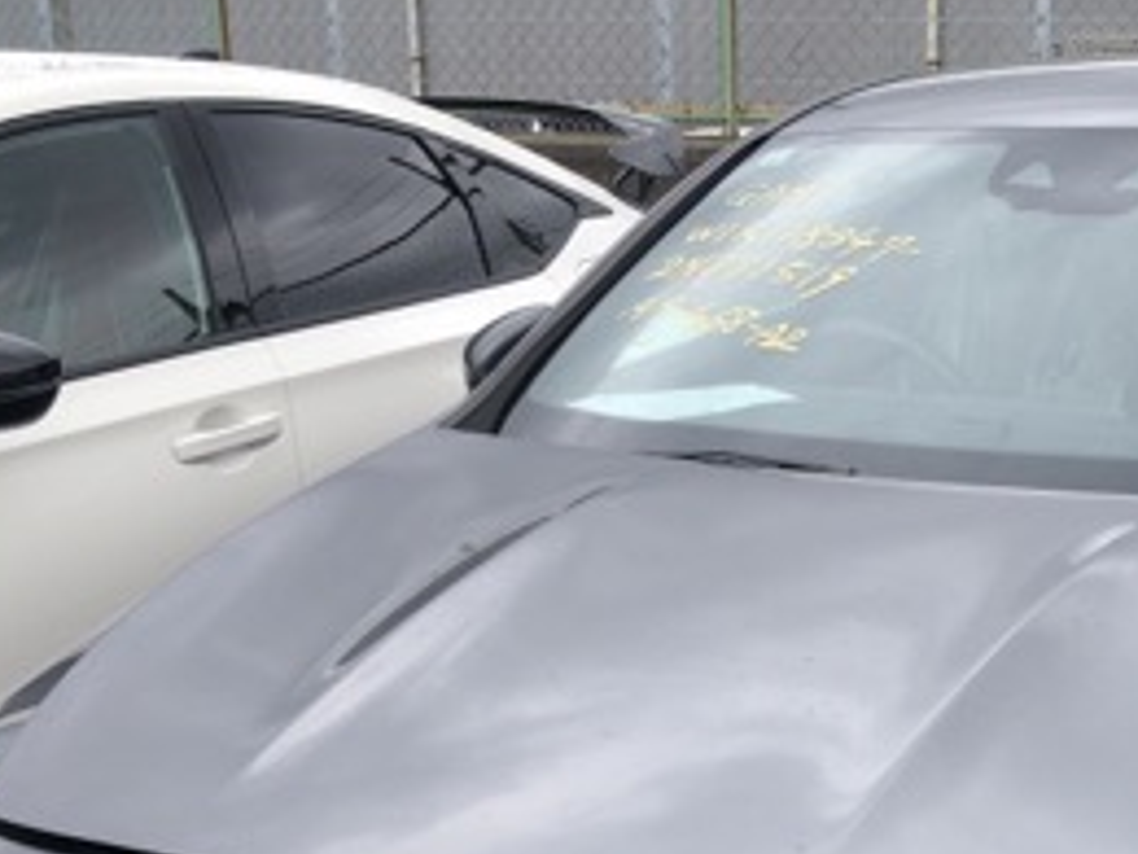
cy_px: 937
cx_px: 919
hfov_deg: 27.6
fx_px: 2268
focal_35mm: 69
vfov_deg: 20.3
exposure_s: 1/592
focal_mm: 3.99
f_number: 1.8
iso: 20
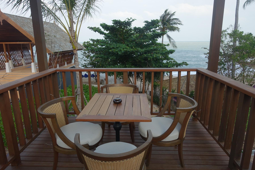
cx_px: 128
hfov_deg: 73.7
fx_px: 170
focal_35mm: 24
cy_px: 85
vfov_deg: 53.1
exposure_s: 1/250
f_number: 5.6
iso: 125
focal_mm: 8.8
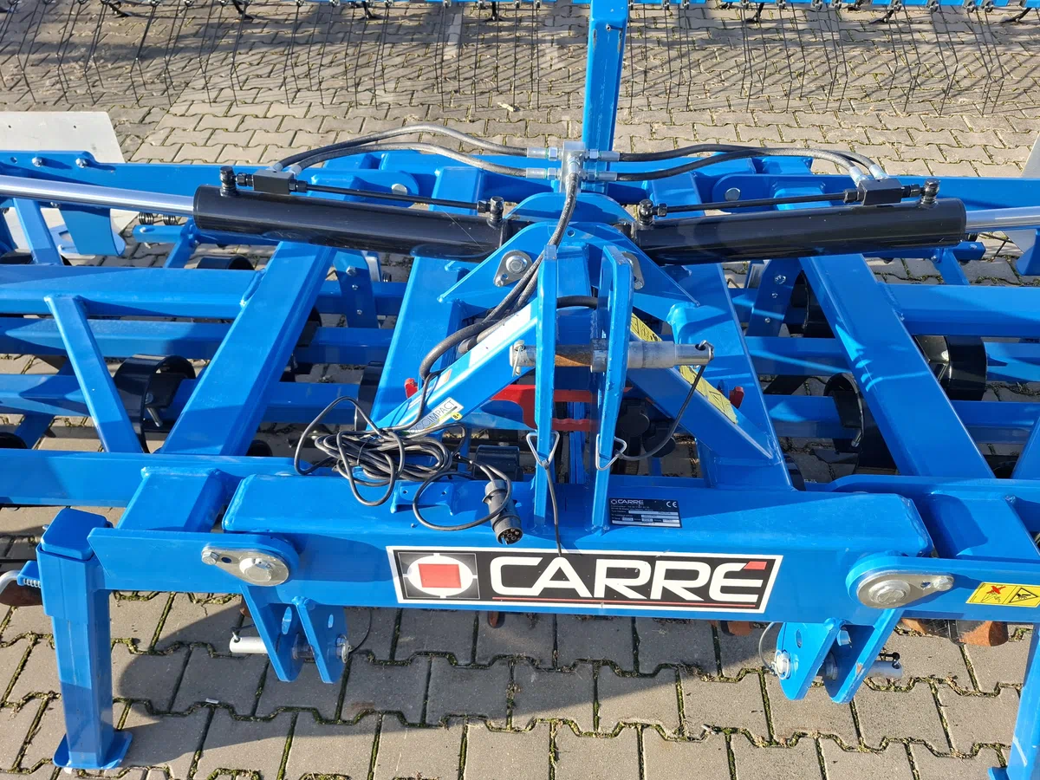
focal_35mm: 23
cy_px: 390
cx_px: 520
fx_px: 691
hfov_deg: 73.9
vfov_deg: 58.9
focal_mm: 5.54
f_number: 1.8
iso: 50
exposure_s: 1/481
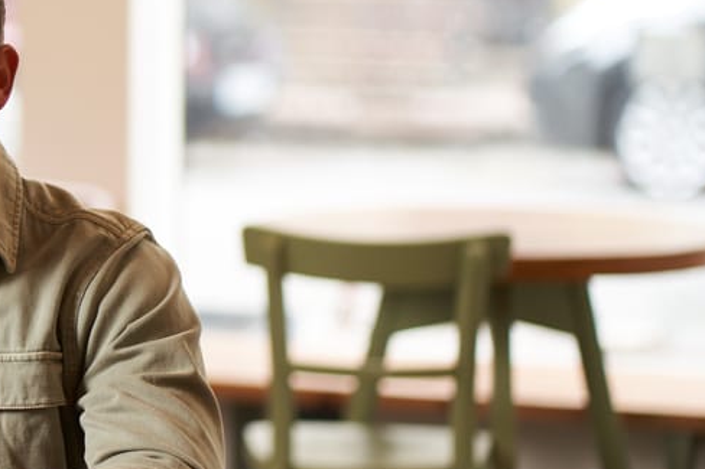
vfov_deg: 6.2
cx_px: -134
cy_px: 159
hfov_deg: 9.1
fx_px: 4365
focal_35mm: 223
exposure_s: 1/125
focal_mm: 85
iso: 250
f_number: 2
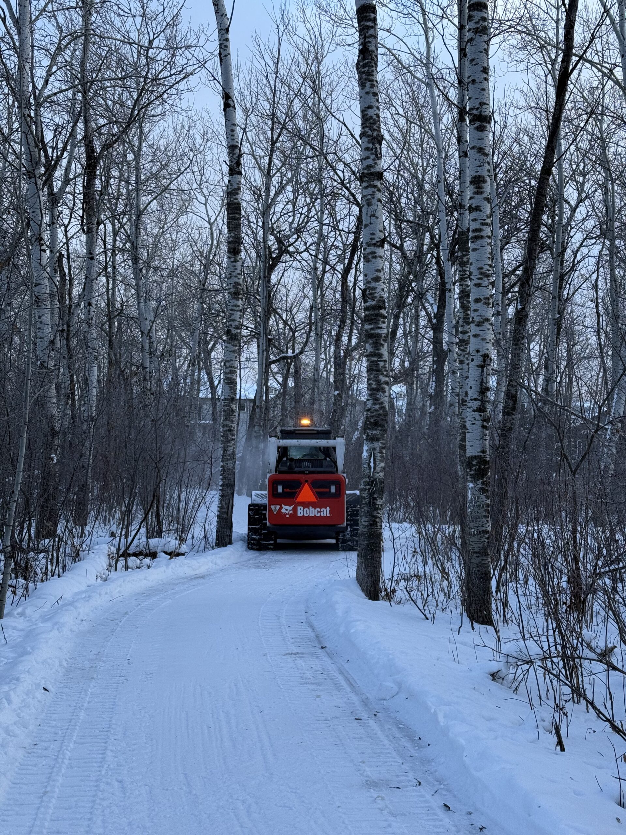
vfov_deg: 39.7
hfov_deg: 30.3
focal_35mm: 48
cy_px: 418
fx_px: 1157
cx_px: 313
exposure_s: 1/1795
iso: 64
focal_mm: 6.76
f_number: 1.78
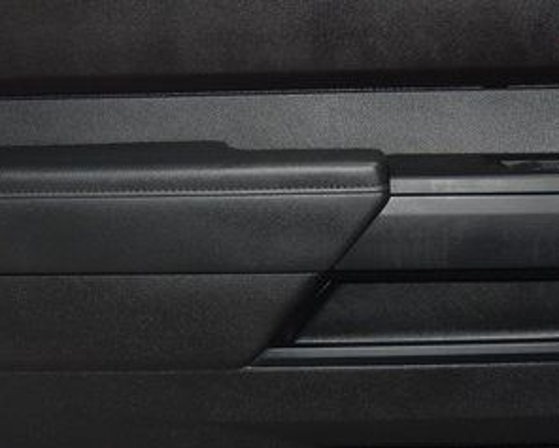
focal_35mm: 76
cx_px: 404
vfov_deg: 20.2
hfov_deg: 24.8
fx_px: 1258
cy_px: 237
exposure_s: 1/125
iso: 2800
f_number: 3.8
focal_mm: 25
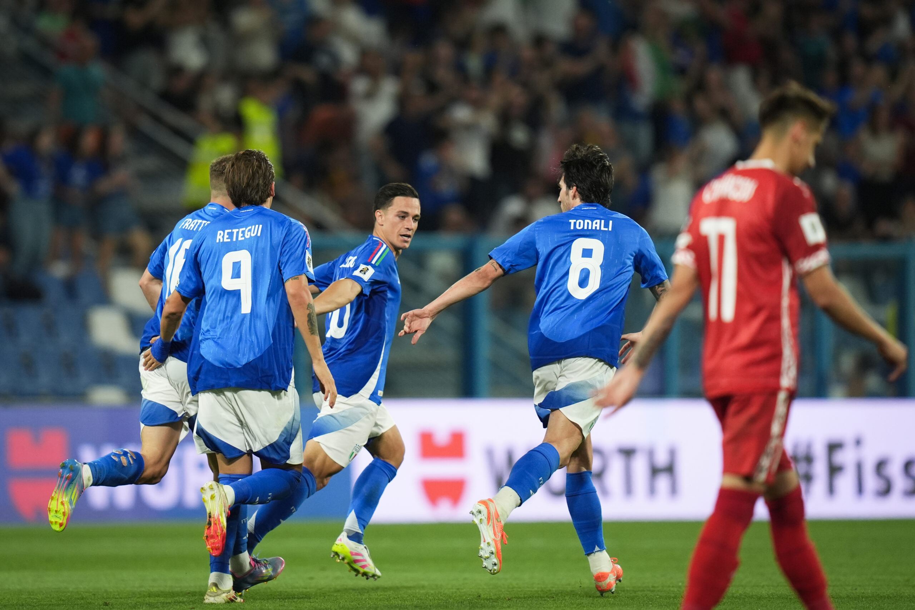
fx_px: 10166
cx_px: 458
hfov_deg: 5.2
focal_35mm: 400
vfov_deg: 3.4
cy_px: 305
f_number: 3.2
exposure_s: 1/1600
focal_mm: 400
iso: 2000
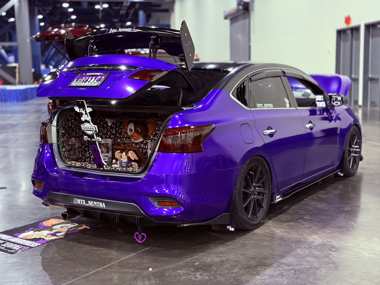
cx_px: 190
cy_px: 142
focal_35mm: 48
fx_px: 527
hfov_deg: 39.7
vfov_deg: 30.3
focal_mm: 6.76
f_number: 1.78
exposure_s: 1/30
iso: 500
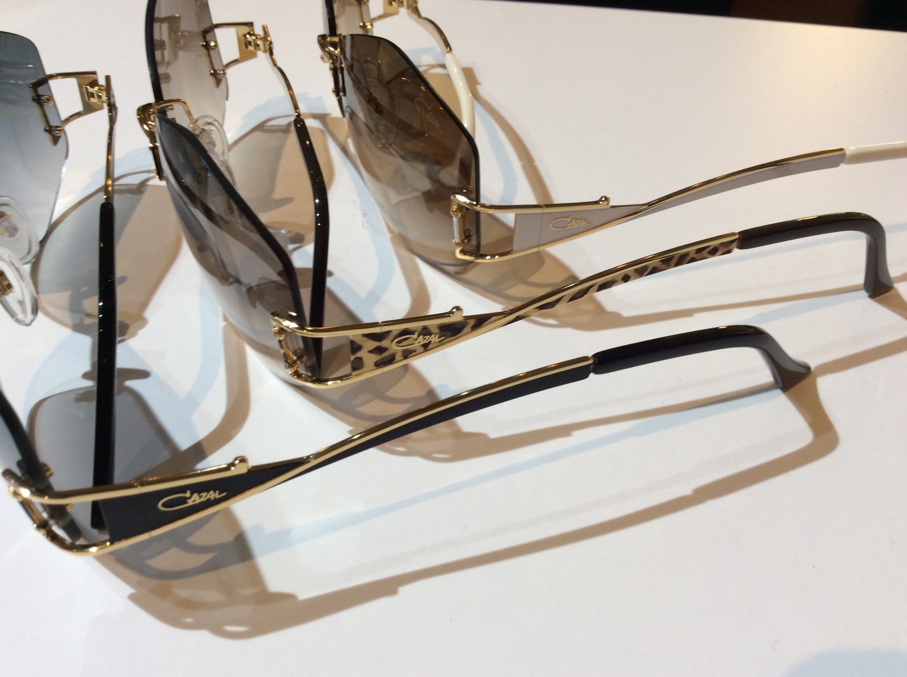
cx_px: 454
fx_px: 837
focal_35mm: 32
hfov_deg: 56.9
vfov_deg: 44.1
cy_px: 338
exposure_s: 1/33
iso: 32
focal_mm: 3.3
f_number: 2.4
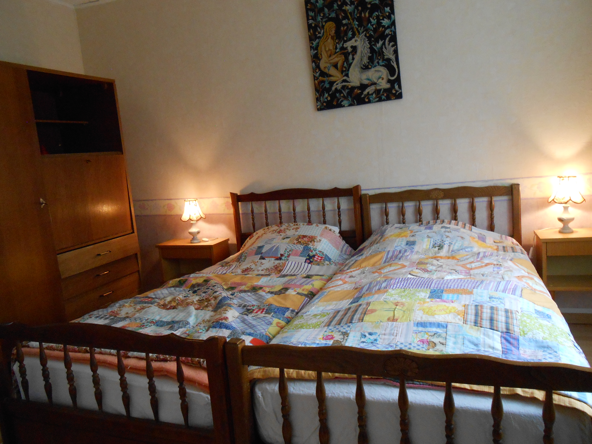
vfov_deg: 53.1
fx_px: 445
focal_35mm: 26
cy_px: 222
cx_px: 296
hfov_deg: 67.3
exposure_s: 1/20
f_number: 3.5
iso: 400
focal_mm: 4.6
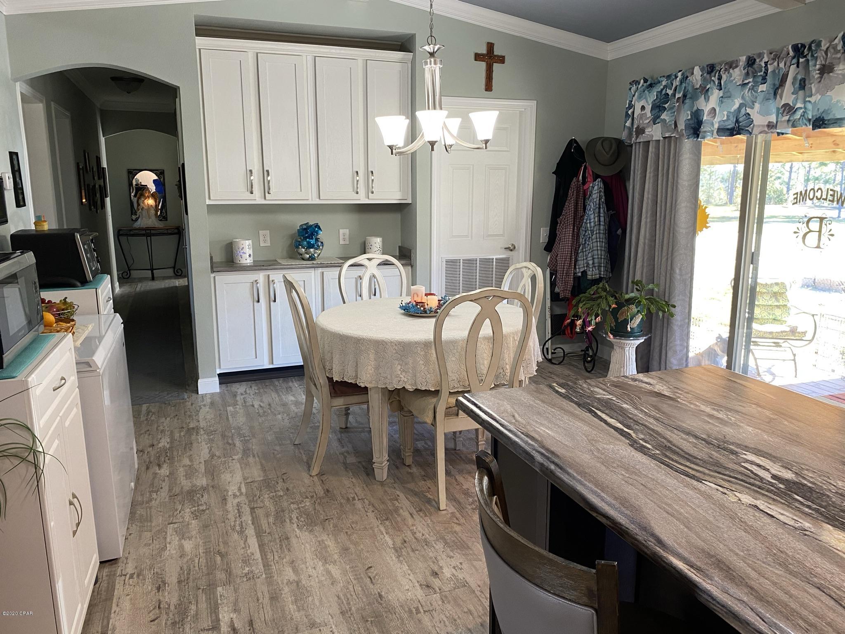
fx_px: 635
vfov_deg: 53.1
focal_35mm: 26
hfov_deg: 67.3
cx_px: 422
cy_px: 317
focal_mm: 4.25
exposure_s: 1/60
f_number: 1.8
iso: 125
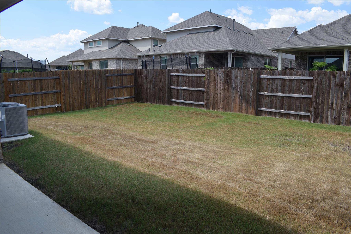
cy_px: 117
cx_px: 176
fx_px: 263
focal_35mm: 27
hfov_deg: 67.4
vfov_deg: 47.9
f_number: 9
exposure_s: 1/320
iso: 200
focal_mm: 18
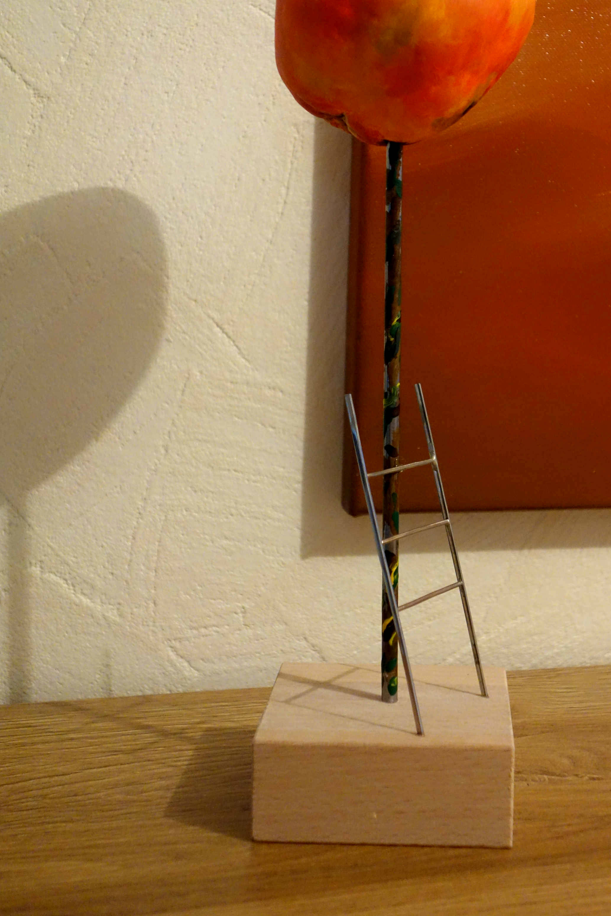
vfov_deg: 34.9
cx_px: 439
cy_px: 346
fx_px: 1451
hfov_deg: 23.6
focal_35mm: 57
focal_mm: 14.23
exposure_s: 1/40
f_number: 2.8
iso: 800
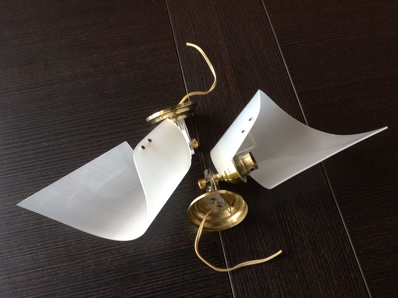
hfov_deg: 52.7
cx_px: 199
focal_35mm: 35
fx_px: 402
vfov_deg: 40.6
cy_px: 149
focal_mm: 4.28
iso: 50
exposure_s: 1/30
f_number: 2.4
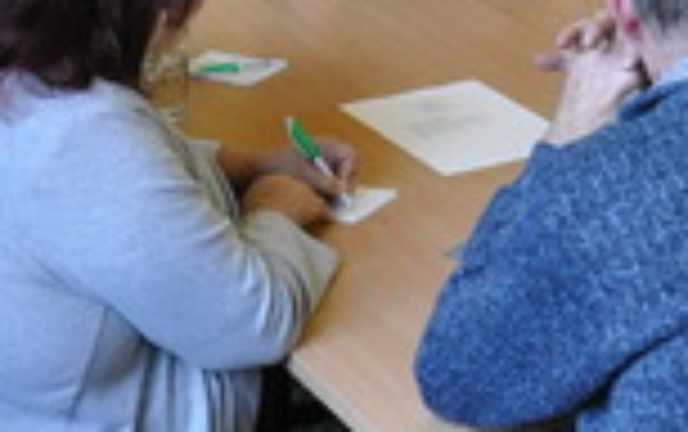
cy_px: -256
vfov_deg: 10.1
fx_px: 2346
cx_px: 744
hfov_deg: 16.2
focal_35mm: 125
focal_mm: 22
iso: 1600
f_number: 3.8
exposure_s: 1/30
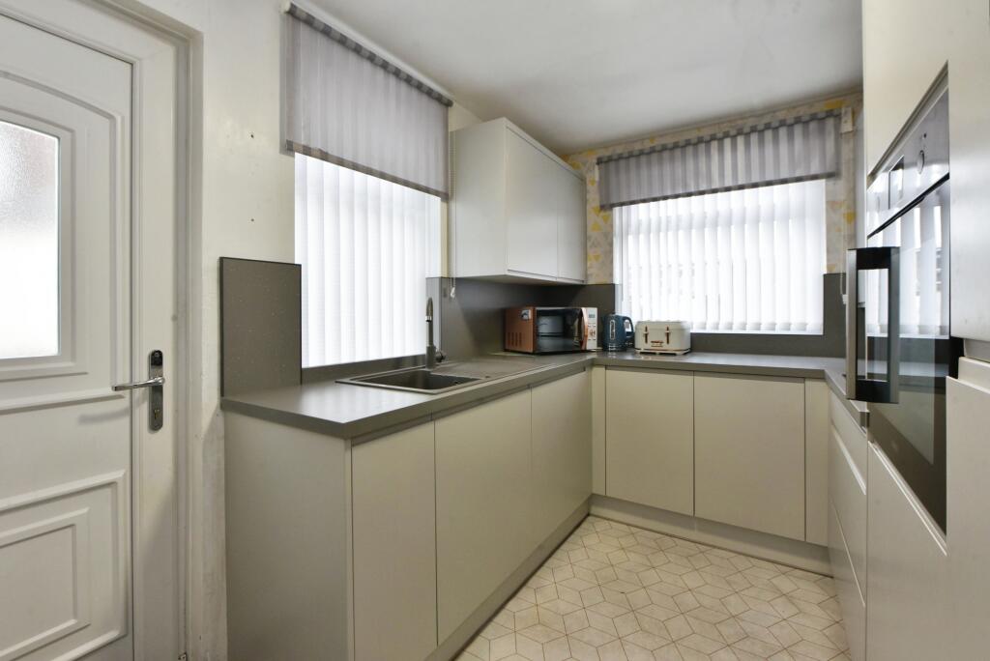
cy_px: 330
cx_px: 495
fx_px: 440
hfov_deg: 96.7
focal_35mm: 16
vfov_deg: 73.8
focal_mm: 16
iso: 800
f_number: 11
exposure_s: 1/30
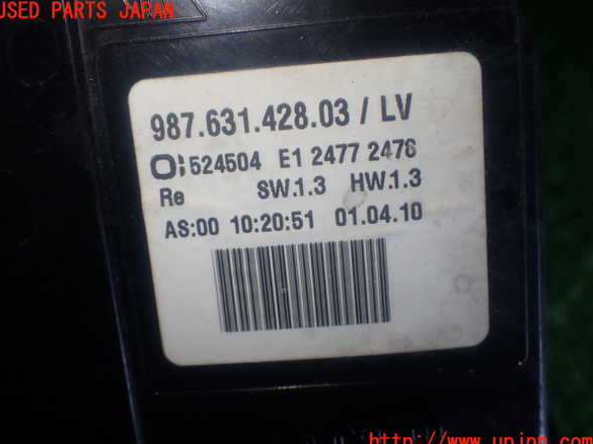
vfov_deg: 36.8
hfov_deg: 47.9
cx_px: 294
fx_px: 668
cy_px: 227
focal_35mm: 39
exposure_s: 1/100
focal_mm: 6.83
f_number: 2.7
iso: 100
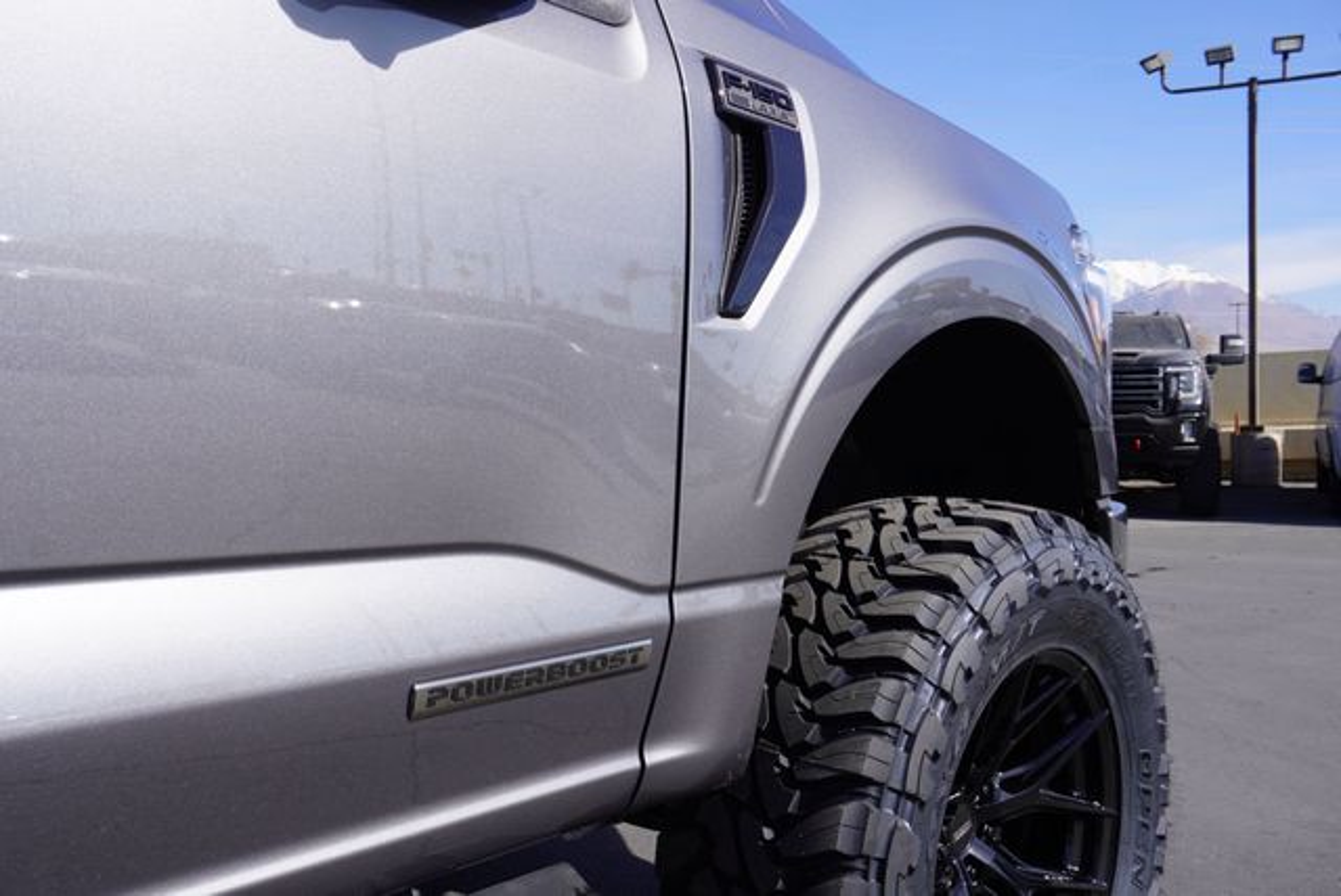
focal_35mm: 32
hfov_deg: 59.4
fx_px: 1174
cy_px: 448
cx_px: 670
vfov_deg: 41.8
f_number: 9
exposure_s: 1/125
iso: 100
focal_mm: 21
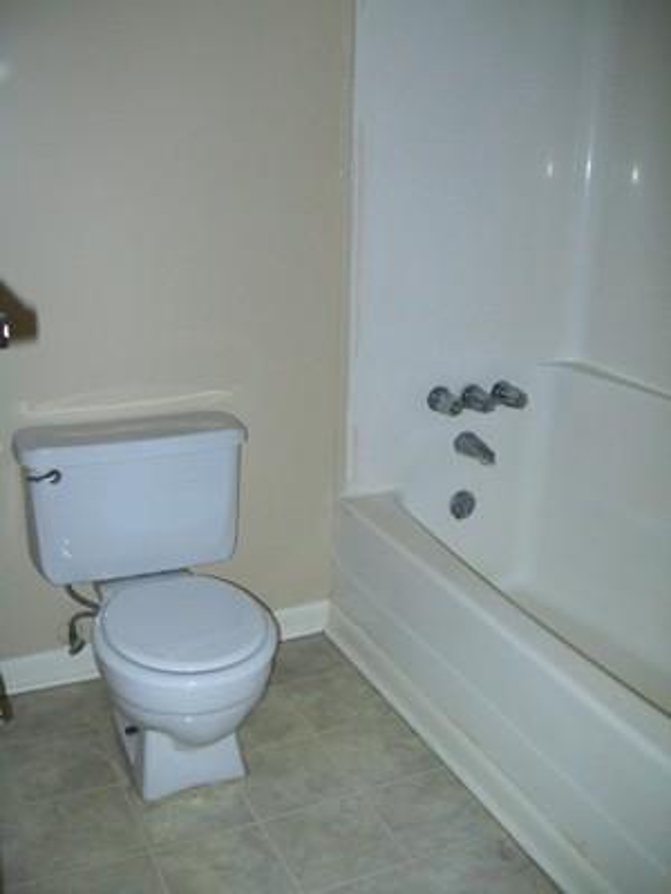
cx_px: 336
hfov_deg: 39.7
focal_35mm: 36
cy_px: 447
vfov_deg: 51.4
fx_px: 930
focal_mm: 6
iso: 160
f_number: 2.7
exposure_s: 1/60
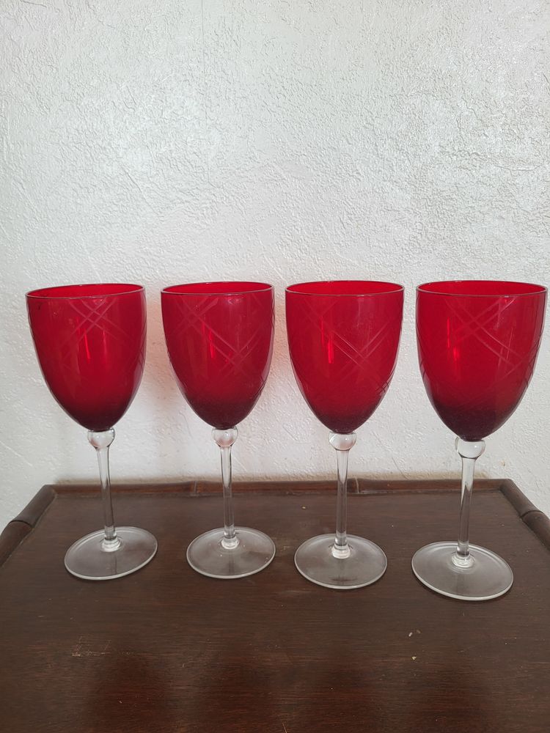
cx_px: 275
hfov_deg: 53.1
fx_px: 551
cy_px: 366
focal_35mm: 26
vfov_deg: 67.3
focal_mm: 5.4
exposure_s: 1/100
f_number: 1.8
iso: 80
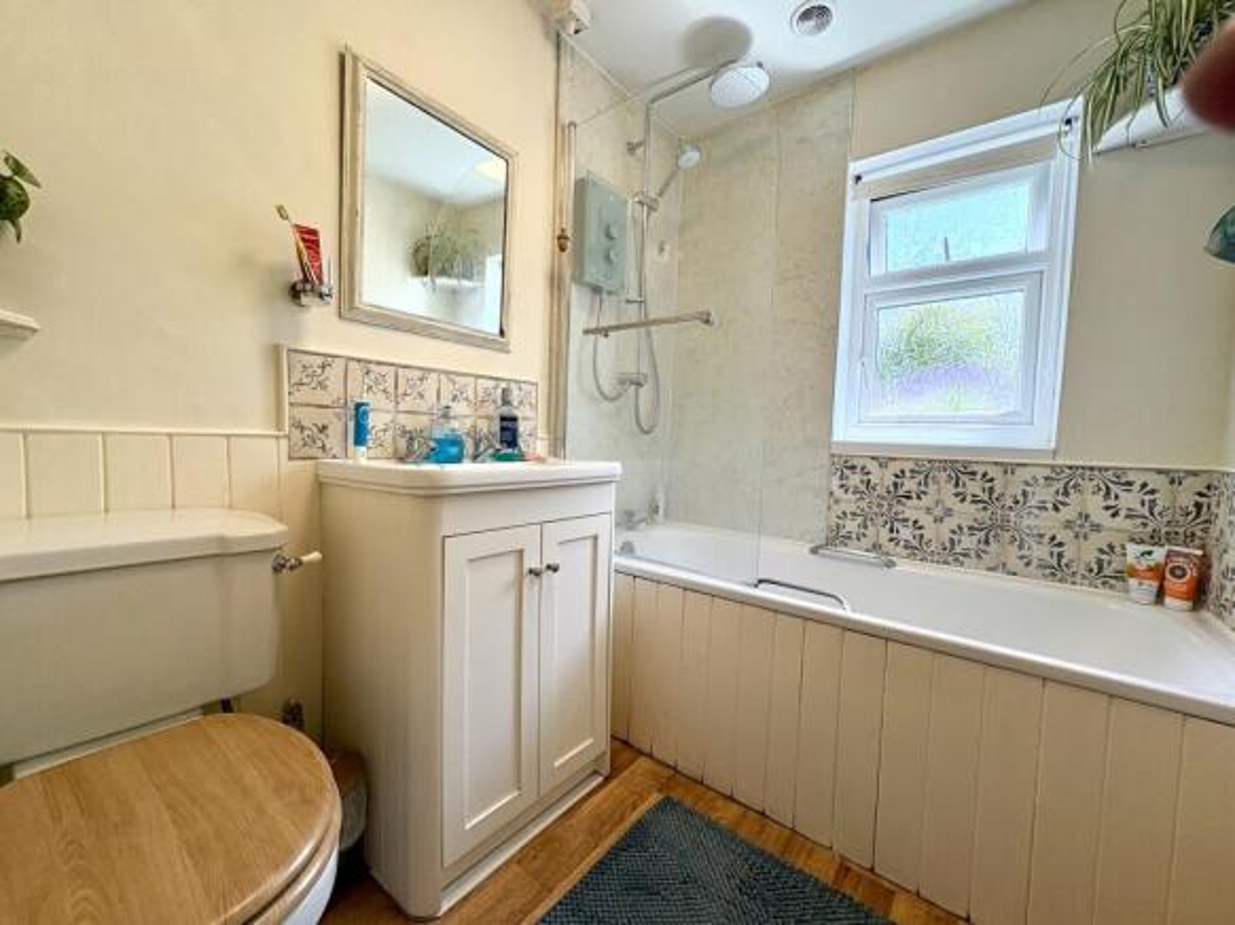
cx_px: 618
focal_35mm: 14
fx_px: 499
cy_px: 462
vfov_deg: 85.7
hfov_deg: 102.1
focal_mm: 2.22
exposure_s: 1/113
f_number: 2.2
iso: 64
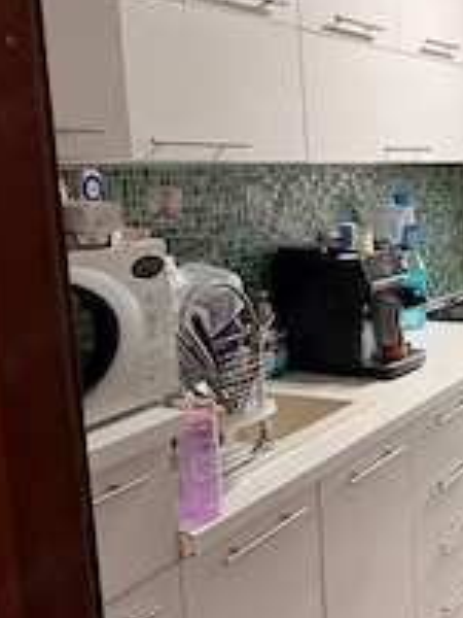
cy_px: 334
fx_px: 856
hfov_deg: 29.3
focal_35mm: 48
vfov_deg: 39.6
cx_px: 395
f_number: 1.78
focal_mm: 6.76
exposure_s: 1/100
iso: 80
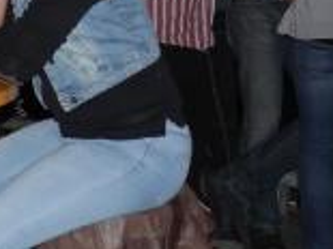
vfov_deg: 10.0
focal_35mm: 147
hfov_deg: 12.2
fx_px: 1413
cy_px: -30
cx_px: -294
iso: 800
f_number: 4.4
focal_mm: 19
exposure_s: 1/50
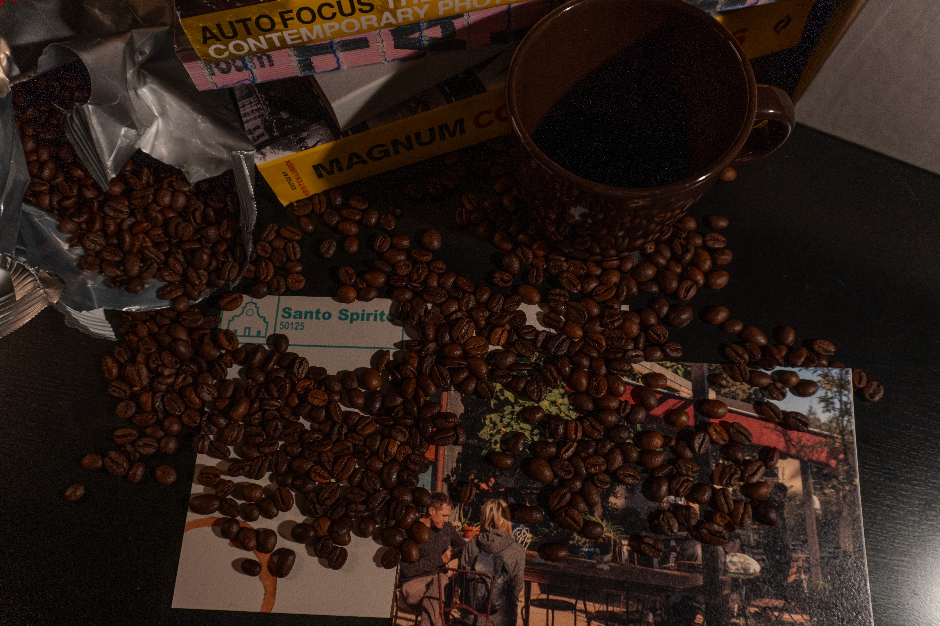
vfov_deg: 53.1
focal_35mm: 24
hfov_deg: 73.7
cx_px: 470
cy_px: 313
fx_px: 627
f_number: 4.5
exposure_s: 1/160
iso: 320
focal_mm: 16
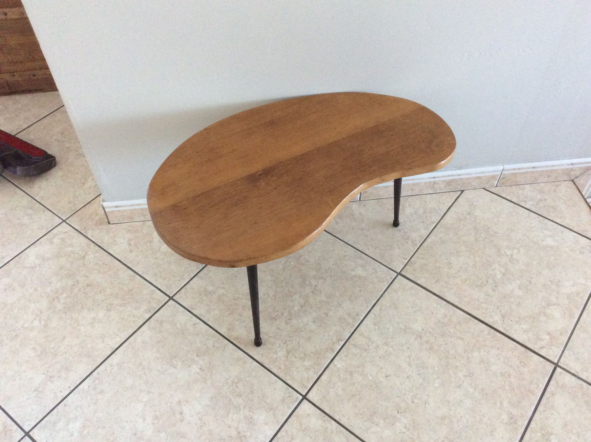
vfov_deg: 44.1
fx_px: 546
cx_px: 296
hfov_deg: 56.9
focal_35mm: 32
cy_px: 221
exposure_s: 1/20
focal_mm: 3.3
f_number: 2.4
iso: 320
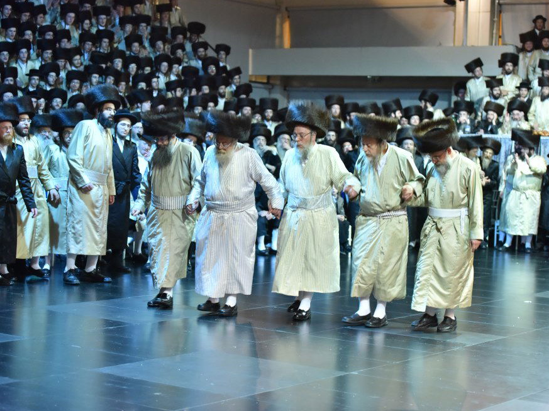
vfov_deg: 18.6
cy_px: 199
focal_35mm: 79
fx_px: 1252
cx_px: 311
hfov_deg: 24.7
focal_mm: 70
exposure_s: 1/100
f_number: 2.8
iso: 2500
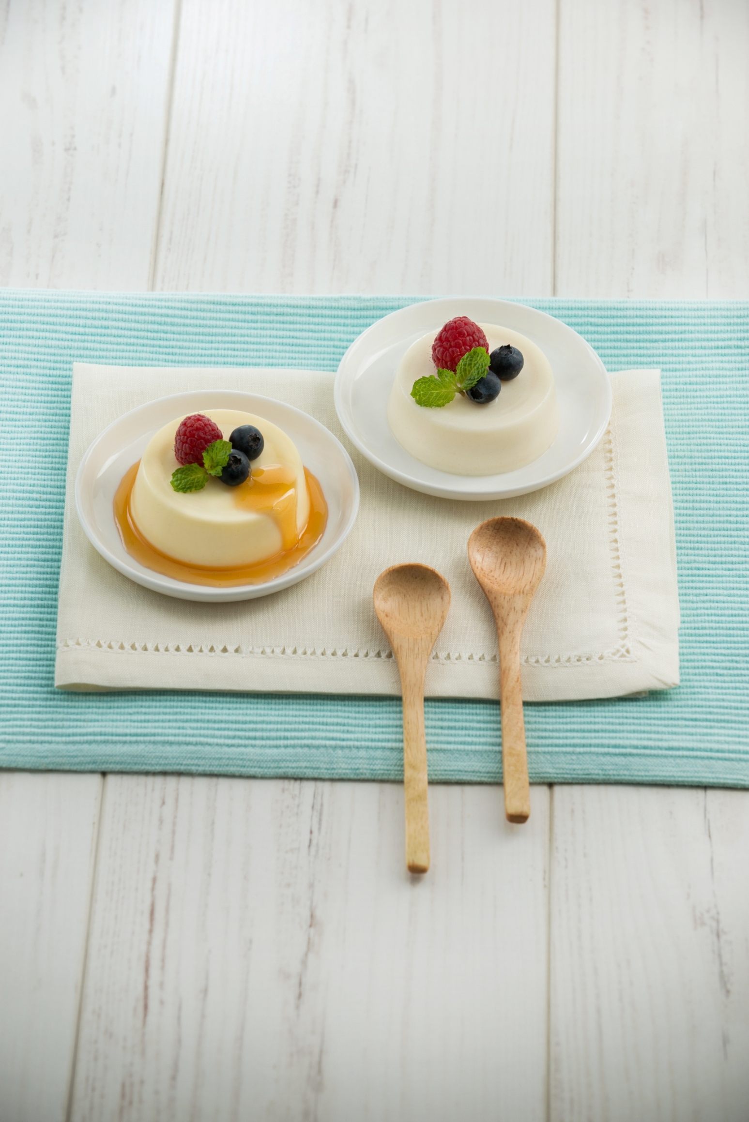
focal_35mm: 116
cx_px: 374
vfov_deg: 17.6
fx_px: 3617
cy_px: 561
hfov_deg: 11.8
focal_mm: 116
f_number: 9
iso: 160
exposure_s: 1/160
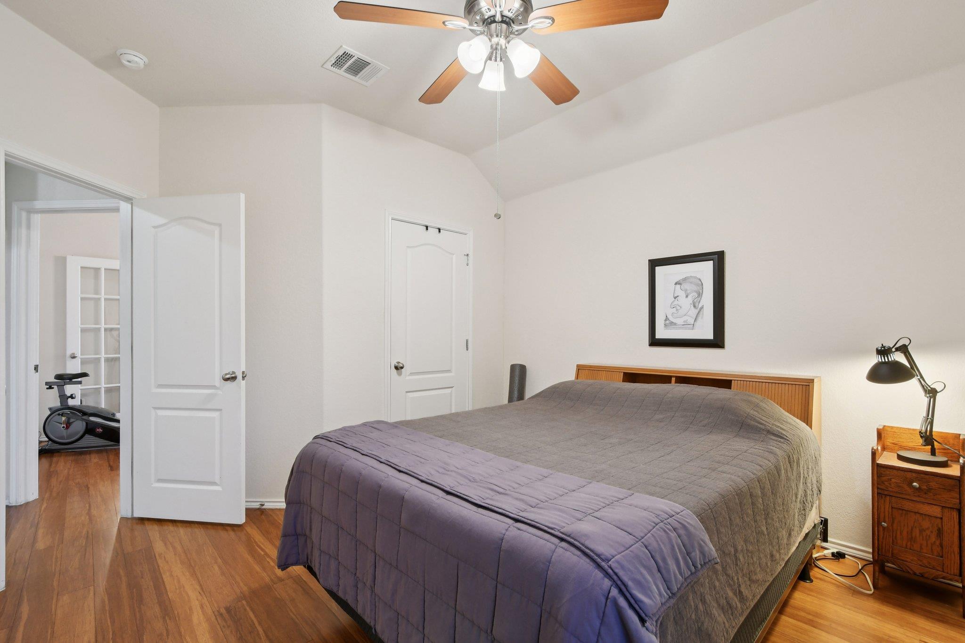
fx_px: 402
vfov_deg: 77.3
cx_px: 482
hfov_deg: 100.4
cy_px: 322
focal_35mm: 15
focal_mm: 10
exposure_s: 1/10
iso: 400
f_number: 7.1
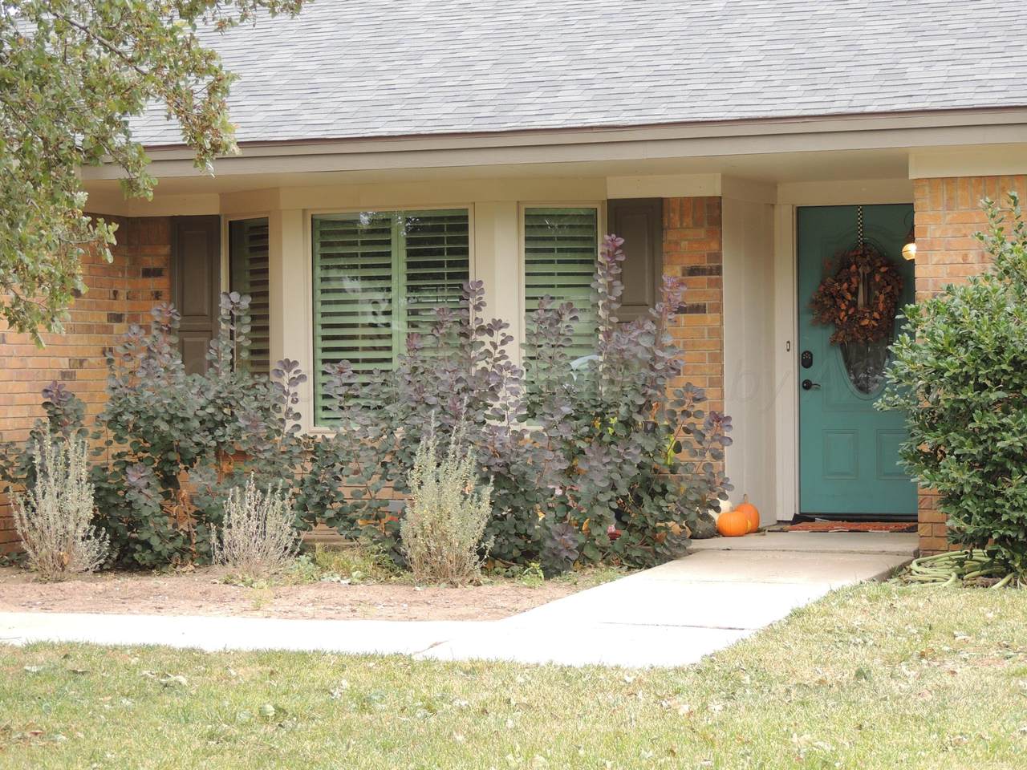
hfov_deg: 23.0
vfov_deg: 17.4
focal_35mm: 85
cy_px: 385
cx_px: 514
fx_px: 2522
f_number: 4
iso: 140
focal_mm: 15.1
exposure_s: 1/100
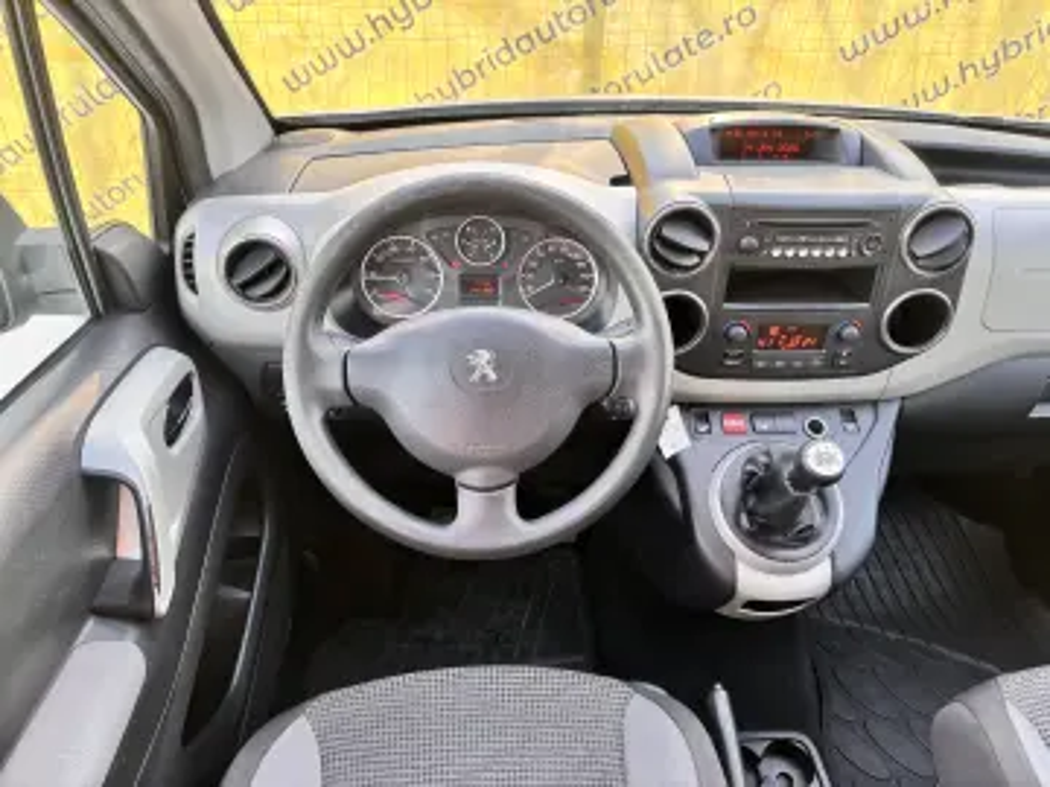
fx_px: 789
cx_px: 525
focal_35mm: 26
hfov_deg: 67.3
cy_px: 394
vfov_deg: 53.1
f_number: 1.6
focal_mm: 5.96
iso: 64
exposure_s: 1/121
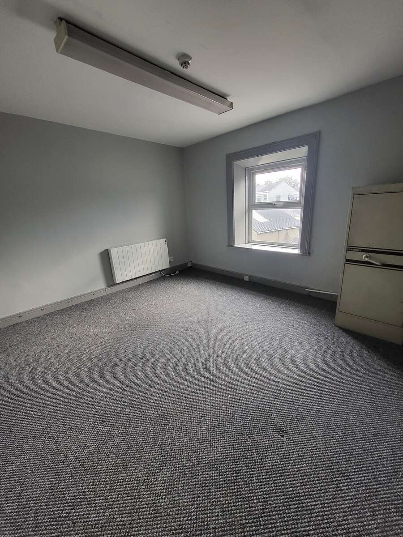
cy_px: 268
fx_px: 202
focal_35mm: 13
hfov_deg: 89.9
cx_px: 202
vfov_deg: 106.2
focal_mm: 1.74
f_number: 2.2
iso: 250
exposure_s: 1/50
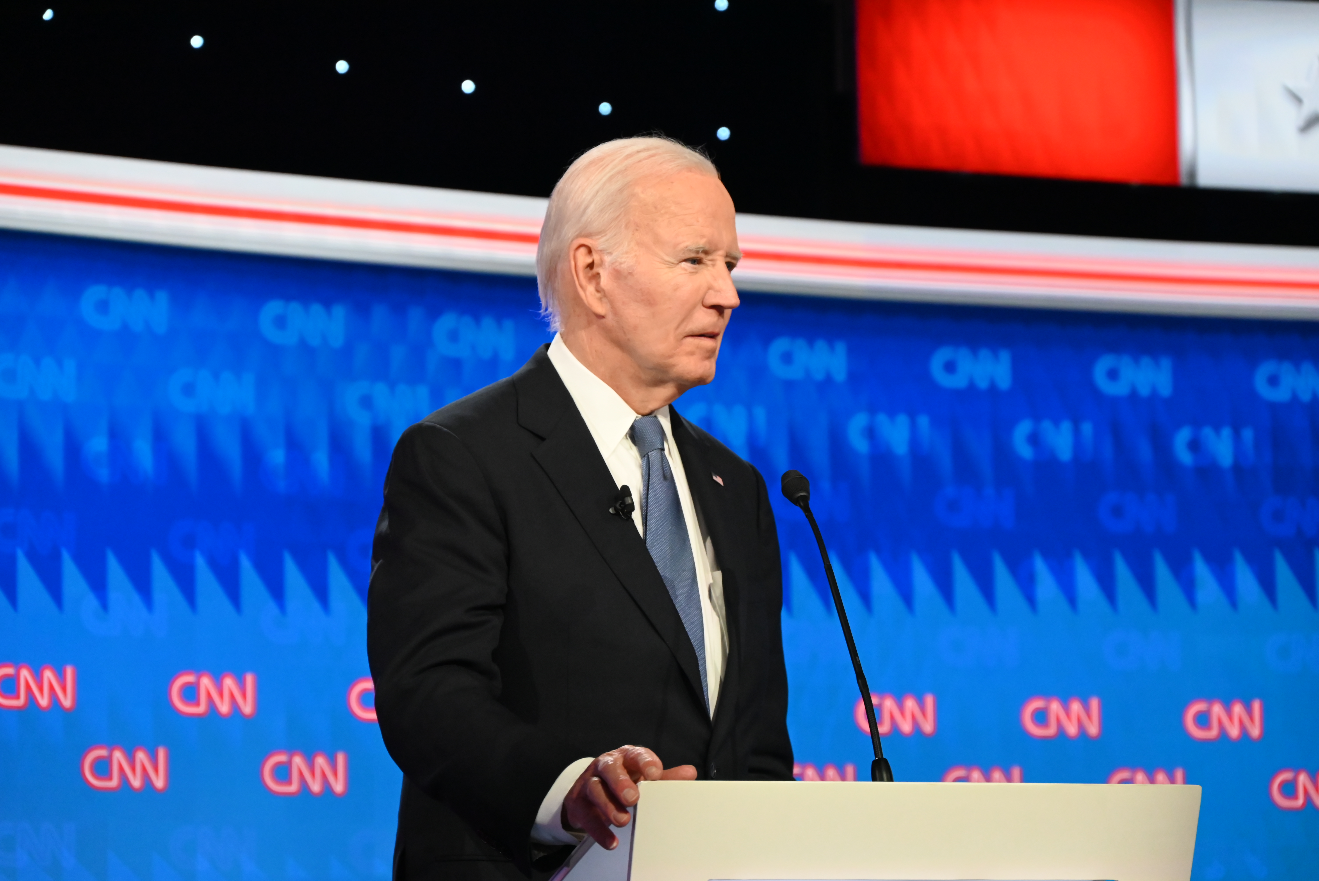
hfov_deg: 16.4
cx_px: 660
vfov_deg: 11.0
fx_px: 4581
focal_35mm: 125
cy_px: 440
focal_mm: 125
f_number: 6.3
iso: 4500
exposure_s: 1/125
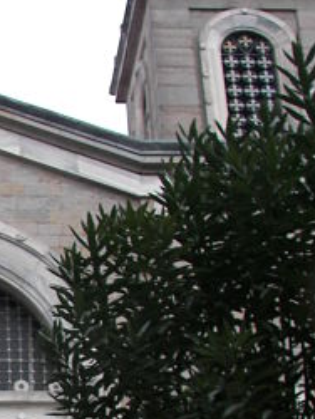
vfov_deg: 19.7
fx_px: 1163
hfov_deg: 14.8
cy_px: 435
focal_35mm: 96
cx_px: -80
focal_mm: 6
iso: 50
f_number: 2.8
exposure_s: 1/80
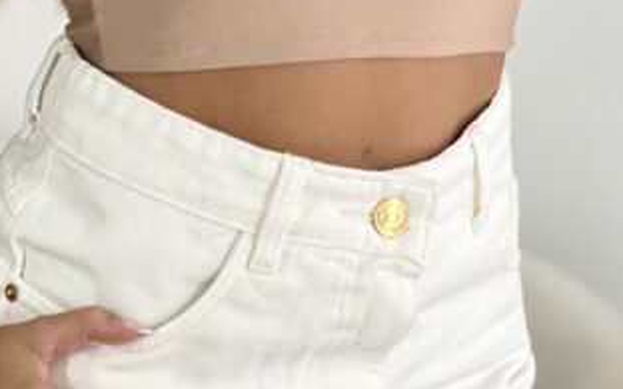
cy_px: -336
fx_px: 4143
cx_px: 246
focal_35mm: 244
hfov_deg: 8.6
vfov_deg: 5.3
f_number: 2.8
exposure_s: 1/120
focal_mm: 9
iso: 160
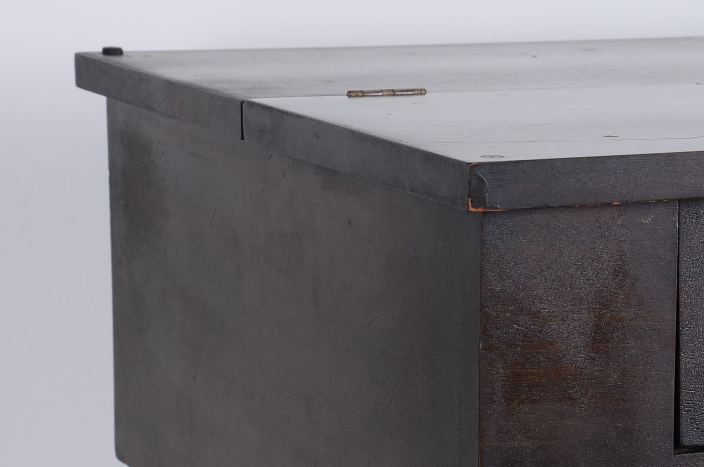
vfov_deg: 8.1
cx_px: 563
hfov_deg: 12.2
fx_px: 3279
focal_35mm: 168
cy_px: 367
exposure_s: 1/100
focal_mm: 66
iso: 100
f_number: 10
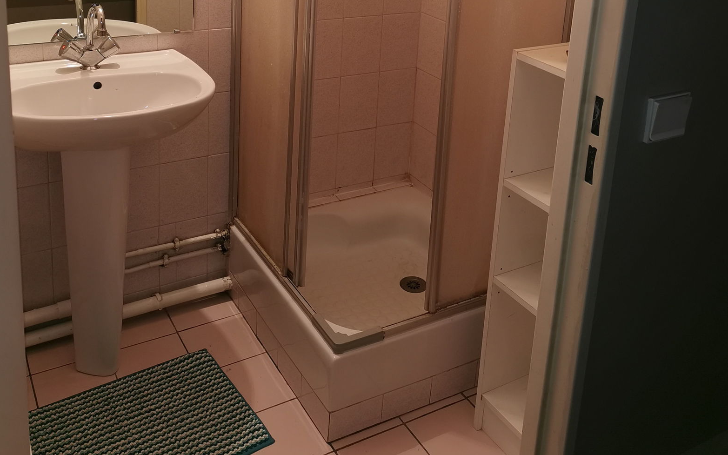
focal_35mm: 39
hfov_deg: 50.4
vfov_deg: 30.9
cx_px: 362
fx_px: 774
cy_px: 22
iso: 125
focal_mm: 5.58
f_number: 1.8
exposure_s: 1/100
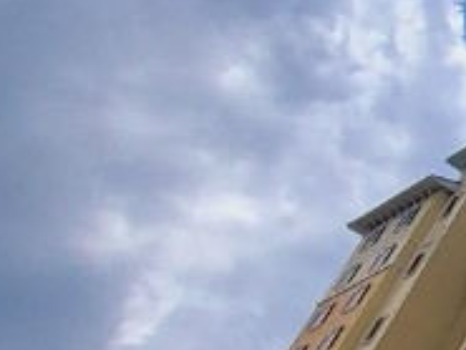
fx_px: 970
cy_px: 358
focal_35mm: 72
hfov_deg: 14.0
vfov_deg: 19.8
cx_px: 1196
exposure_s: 1/1614
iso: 32
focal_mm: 1.74
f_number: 2.2
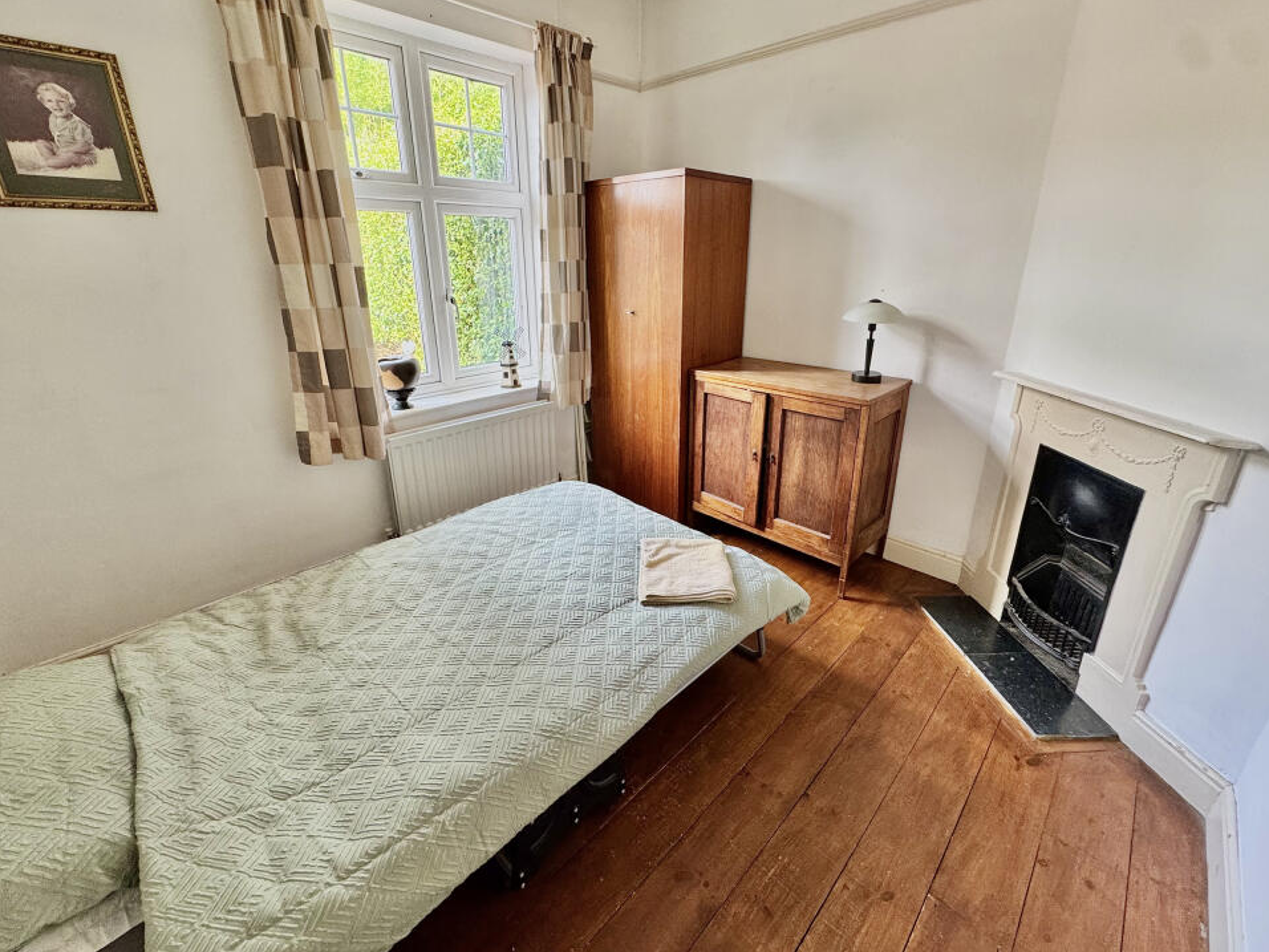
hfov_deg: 98.2
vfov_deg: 81.6
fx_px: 550
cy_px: 443
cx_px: 636
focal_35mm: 15
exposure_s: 1/99
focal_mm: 2.22
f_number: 2.2
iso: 200
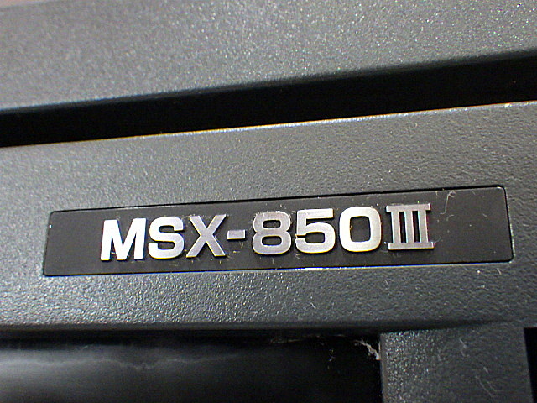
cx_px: 268
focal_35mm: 34
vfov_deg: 41.8
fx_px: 527
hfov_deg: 54.0
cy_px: 202
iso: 1600
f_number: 3.8
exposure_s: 1/40
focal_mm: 6.1
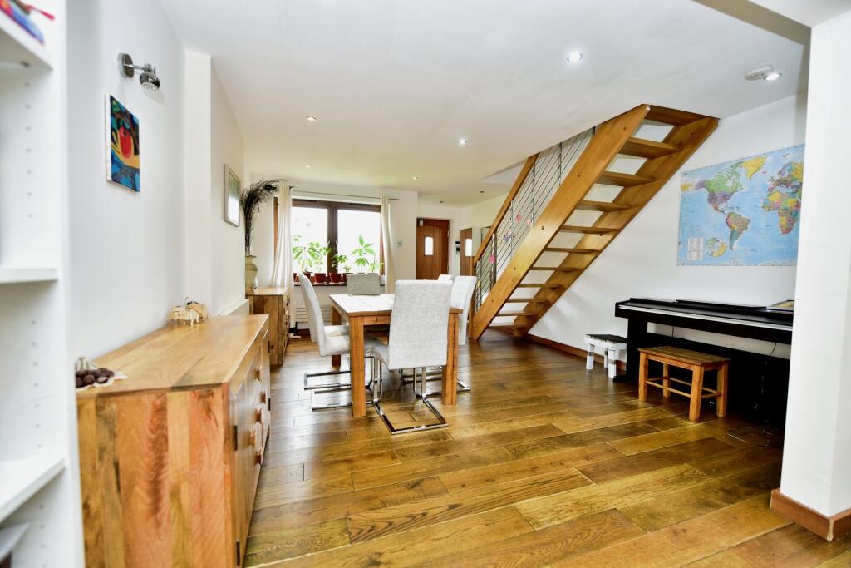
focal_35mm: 14
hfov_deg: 104.2
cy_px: 284
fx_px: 331
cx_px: 426
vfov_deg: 81.2
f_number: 3.3
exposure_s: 1/45
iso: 400
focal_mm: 14
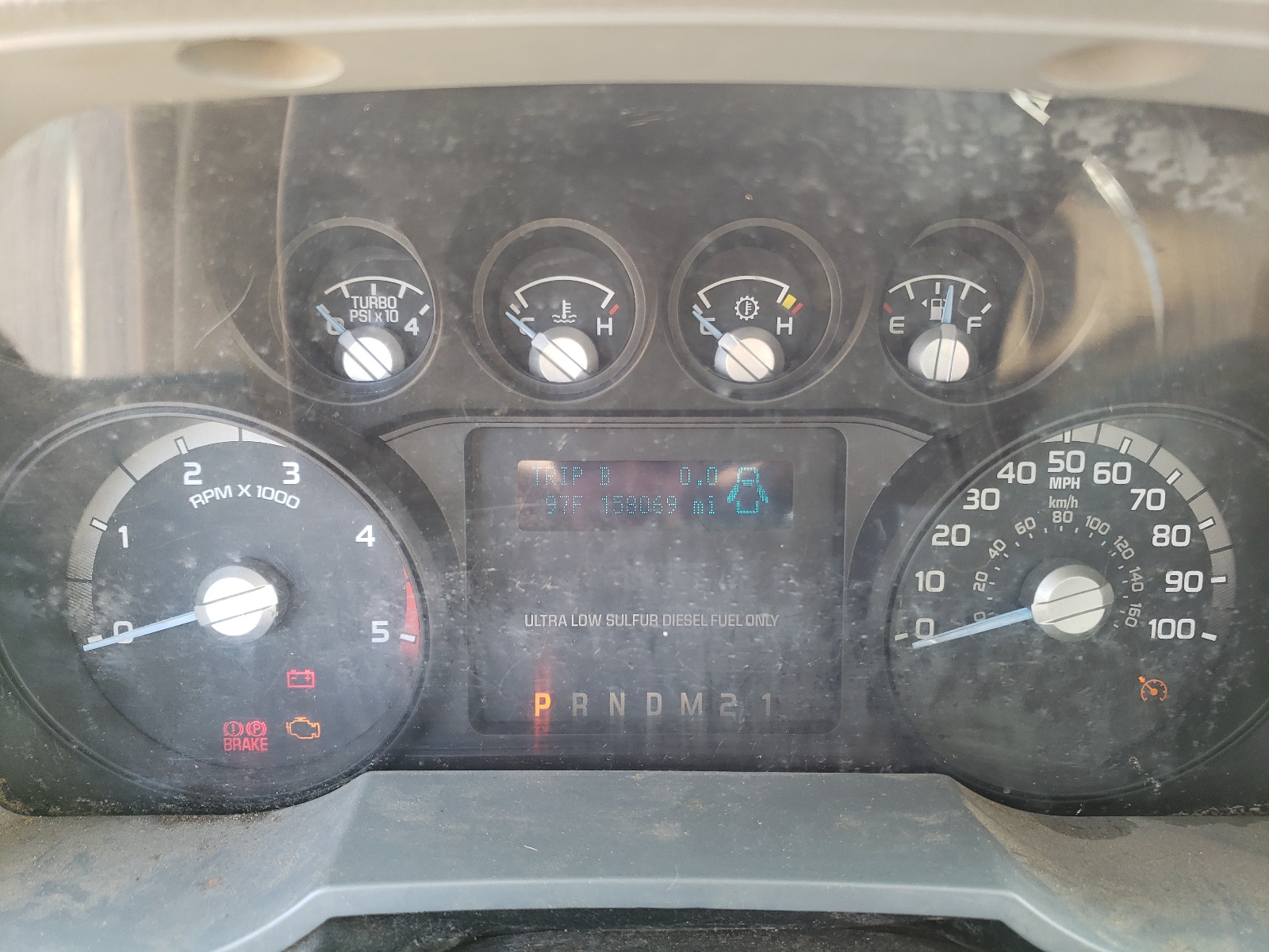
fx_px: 953
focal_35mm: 26
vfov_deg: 53.1
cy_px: 476
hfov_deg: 67.3
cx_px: 634
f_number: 1.5
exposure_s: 1/50
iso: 56
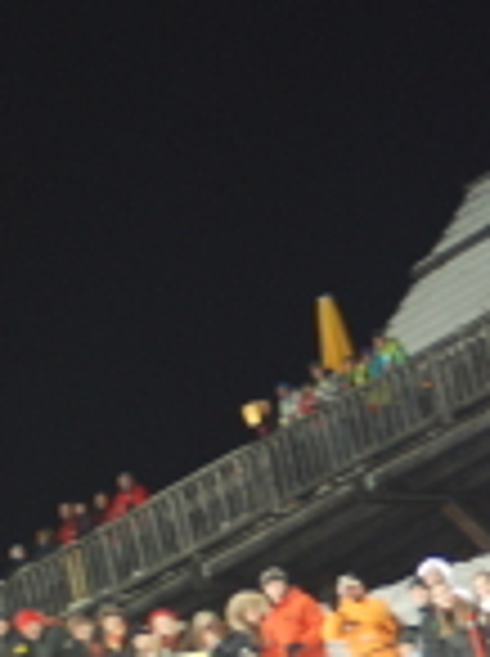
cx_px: 692
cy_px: 531
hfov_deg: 4.4
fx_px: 6303
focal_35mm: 333
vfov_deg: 6.0
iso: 400
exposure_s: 1/30
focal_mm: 70
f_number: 4
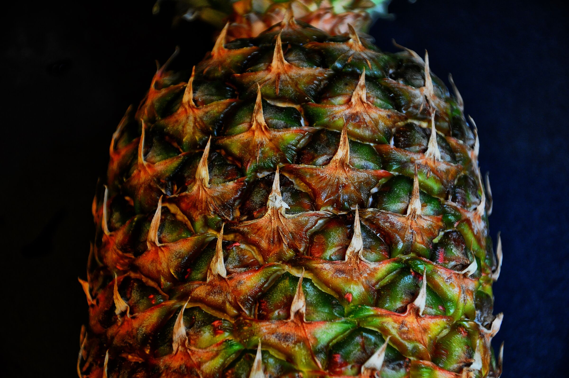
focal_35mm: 120
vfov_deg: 11.4
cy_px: 189
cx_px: 284
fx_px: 1894
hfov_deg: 17.1
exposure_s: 1/30
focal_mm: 80
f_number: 5.3
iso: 1000
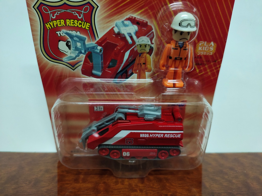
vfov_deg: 53.1
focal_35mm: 26
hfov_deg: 67.3
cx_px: 131
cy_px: 98
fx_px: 197
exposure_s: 1/33.3
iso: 1074
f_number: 1.79
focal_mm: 4.74
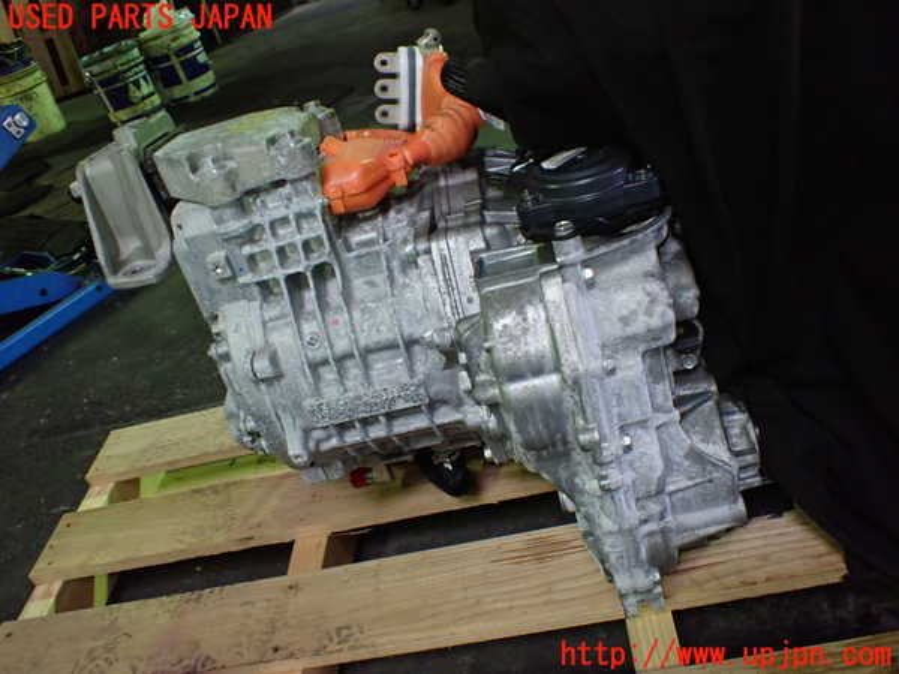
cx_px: 450
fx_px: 779
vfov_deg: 46.8
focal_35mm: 30
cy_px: 337
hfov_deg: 60.0
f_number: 2.3
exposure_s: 1/60
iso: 800
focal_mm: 5.4
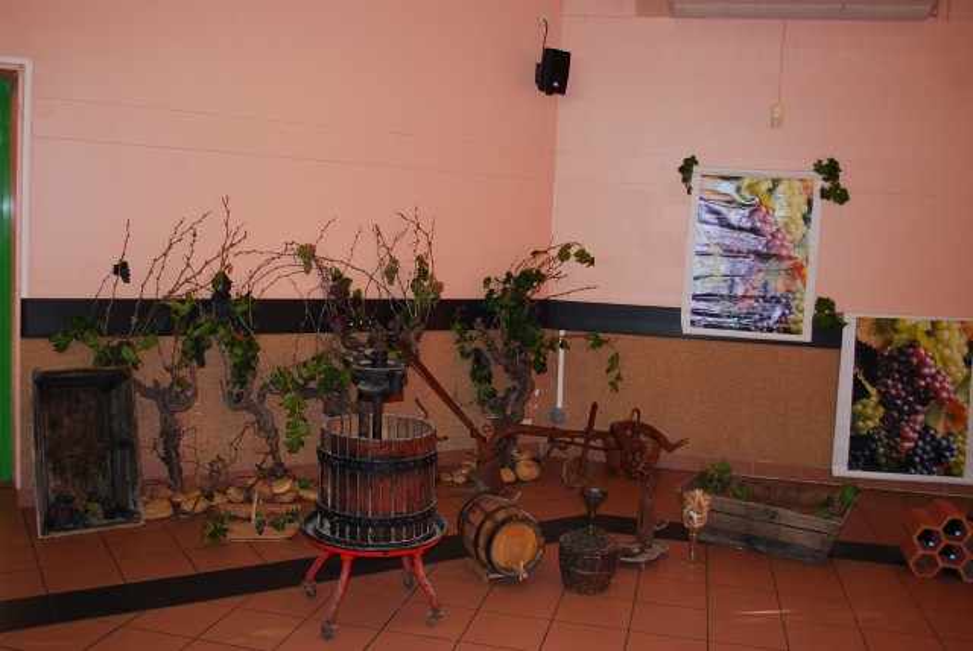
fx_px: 893
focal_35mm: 33
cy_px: 326
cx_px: 486
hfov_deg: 57.2
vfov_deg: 40.0
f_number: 4
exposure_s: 1/60
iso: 200
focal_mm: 22
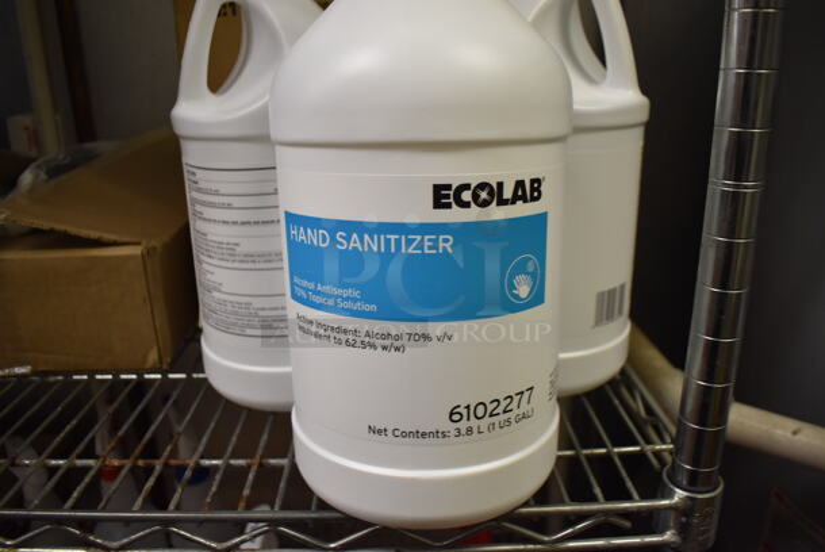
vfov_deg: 48.0
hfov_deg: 67.3
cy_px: 276
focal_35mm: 27
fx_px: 619
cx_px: 412
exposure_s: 1/125
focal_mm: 18
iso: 1250
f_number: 3.5
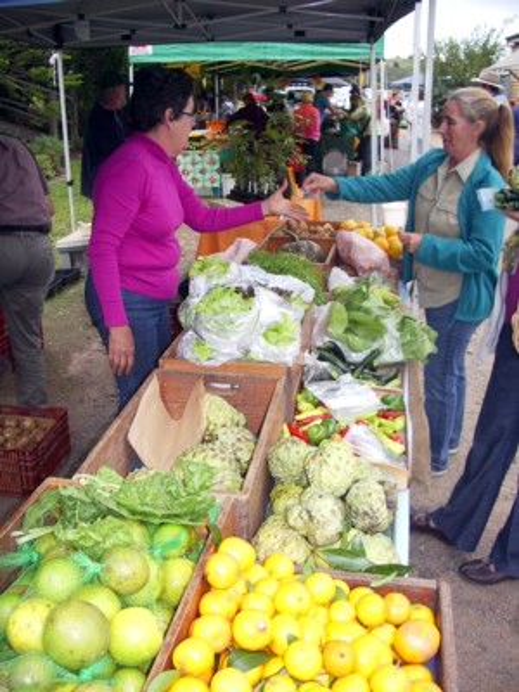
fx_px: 700
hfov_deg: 40.7
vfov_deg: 52.6
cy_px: 346
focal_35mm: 35
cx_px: 260
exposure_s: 1/80
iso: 80
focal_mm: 5.8
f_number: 2.6
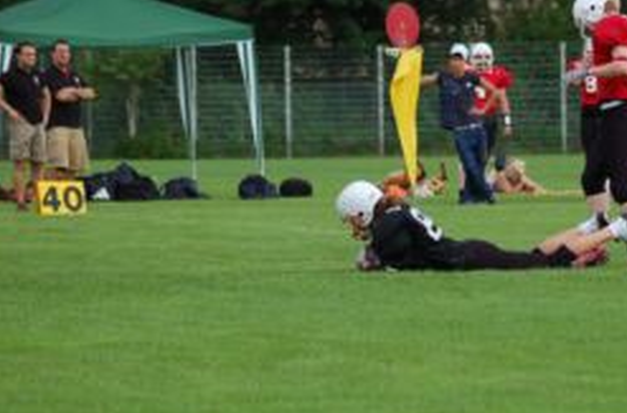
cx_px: 430
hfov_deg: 6.8
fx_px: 5260
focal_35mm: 303
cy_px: 256
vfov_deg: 4.5
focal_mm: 110
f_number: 4.2
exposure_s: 1/1000
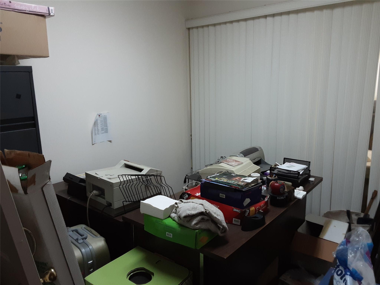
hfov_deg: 63.4
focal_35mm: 28
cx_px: 190
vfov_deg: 49.7
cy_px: 142
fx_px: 307
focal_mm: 2.9
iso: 125
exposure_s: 1/40
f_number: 1.9
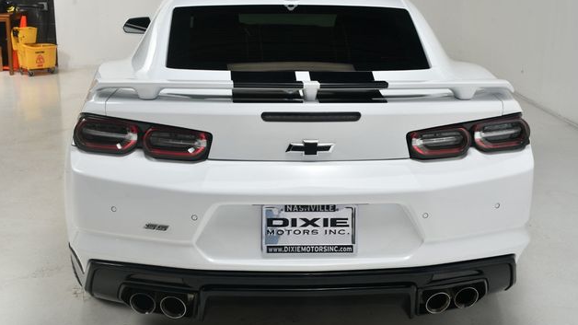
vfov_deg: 24.9
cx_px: 293
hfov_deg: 42.9
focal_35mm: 48
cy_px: 135
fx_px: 736
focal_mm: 30
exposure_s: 1/200
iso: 100
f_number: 14
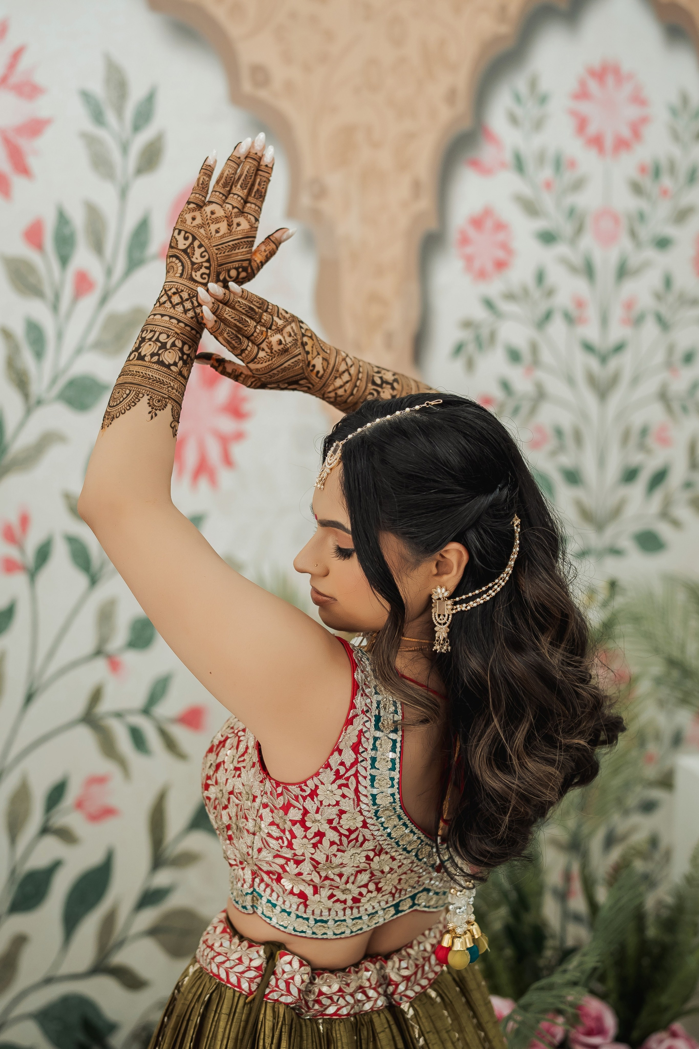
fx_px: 1514
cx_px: 350
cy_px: 524
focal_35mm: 52
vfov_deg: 38.2
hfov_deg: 26.0
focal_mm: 35
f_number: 1.6
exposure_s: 1/320
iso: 500
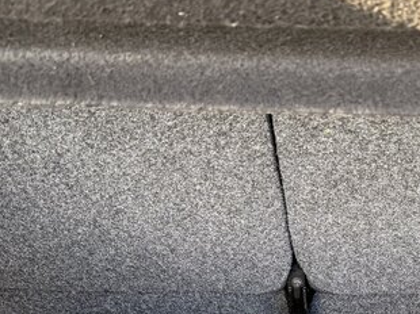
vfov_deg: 21.7
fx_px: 752
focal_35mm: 62
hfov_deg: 30.1
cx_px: 367
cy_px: 390
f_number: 1.78
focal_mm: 6.76
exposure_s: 1/100
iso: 320
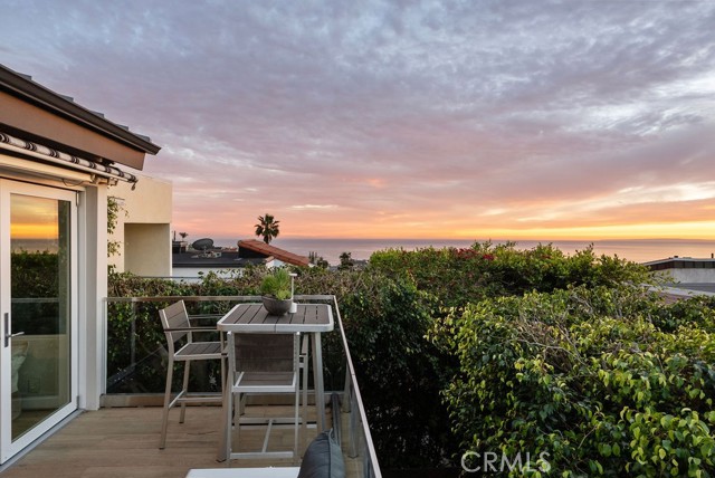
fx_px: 378
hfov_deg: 86.9
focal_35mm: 19
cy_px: 239
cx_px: 358
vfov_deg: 64.7
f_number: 11
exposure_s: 1/8
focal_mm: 19
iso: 1000
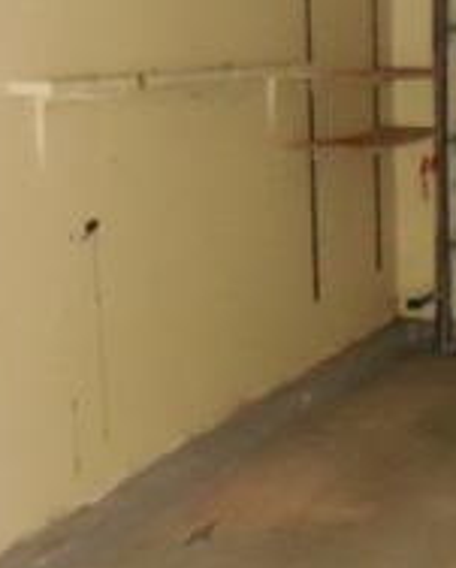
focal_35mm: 83
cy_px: 308
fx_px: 1397
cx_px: 601
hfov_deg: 17.4
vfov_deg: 23.0
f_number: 3.3
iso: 1600
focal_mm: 4.5
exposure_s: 1/25
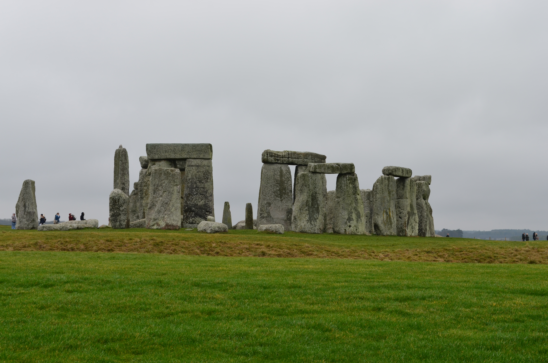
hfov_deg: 28.1
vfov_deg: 18.8
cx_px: 274
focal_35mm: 72
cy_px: 182
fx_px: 1094
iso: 200
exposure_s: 1/80
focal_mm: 48
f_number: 10
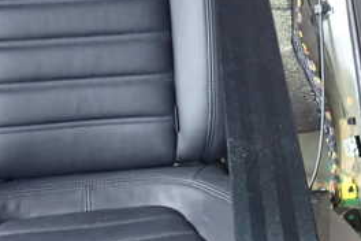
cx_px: 232
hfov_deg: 28.3
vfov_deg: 18.9
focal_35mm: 71
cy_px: 27
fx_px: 712
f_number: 2.3
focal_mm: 5.4
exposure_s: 1/30
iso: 400
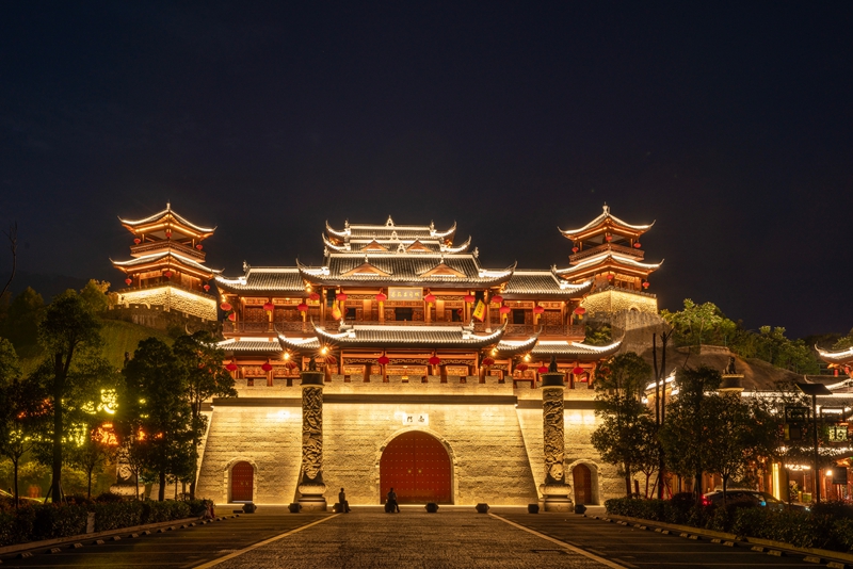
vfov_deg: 42.4
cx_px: 426
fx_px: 735
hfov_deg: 60.3
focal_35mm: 31
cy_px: 284
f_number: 13
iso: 100
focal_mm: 31
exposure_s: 4
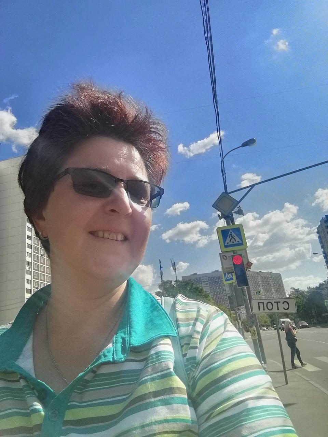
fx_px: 328
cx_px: 164
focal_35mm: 26
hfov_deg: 53.1
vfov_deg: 67.3
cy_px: 218
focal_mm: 2.7
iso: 50
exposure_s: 1/1462
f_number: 2
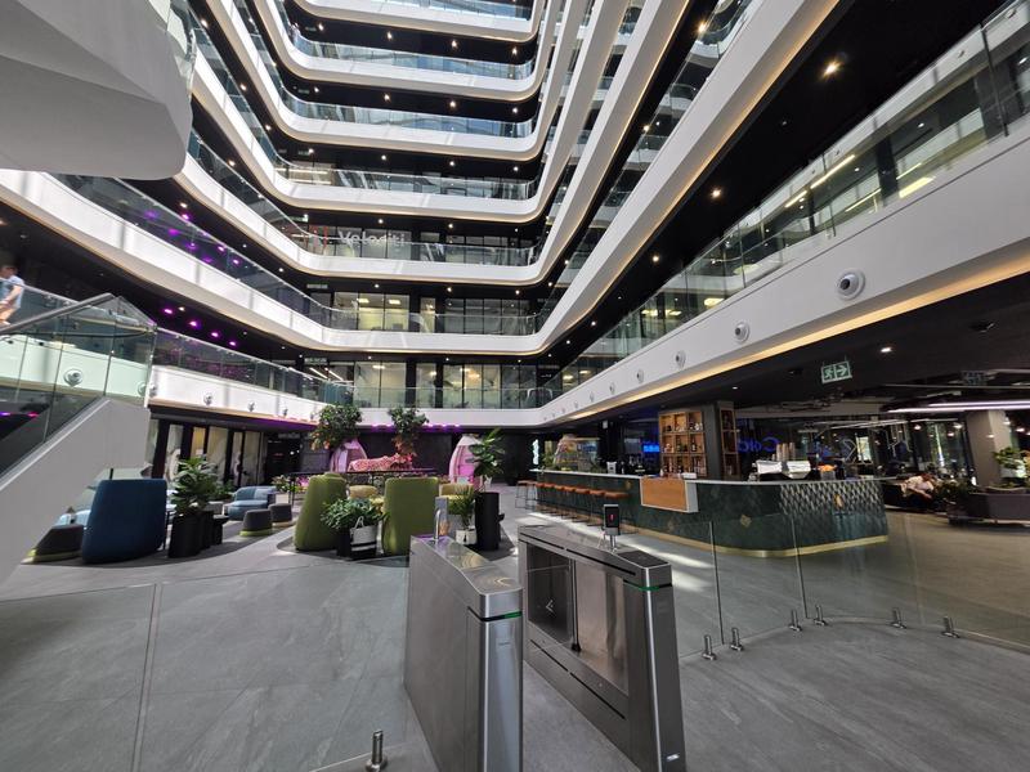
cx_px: 515
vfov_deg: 89.9
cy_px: 386
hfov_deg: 106.2
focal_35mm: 13
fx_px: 387
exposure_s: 1/100
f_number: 1.9
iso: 64
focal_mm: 2.2
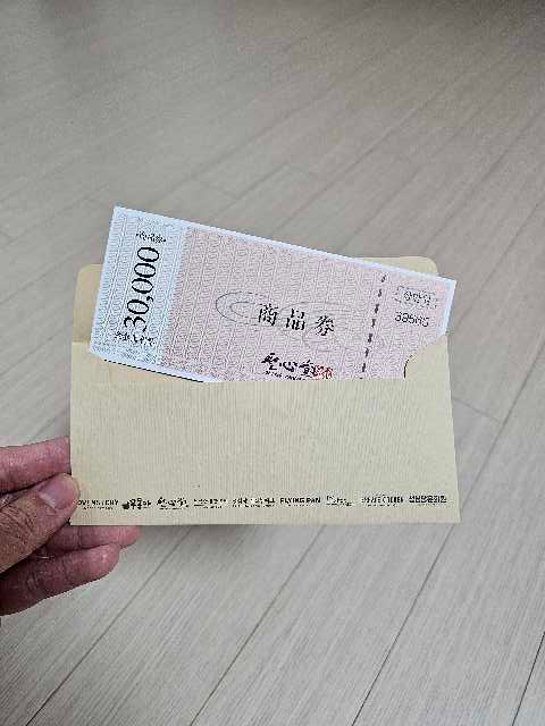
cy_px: 363
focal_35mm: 23
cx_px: 272
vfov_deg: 73.9
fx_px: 483
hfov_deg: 58.9
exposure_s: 1/120
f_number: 1.7
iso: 320
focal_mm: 6.3
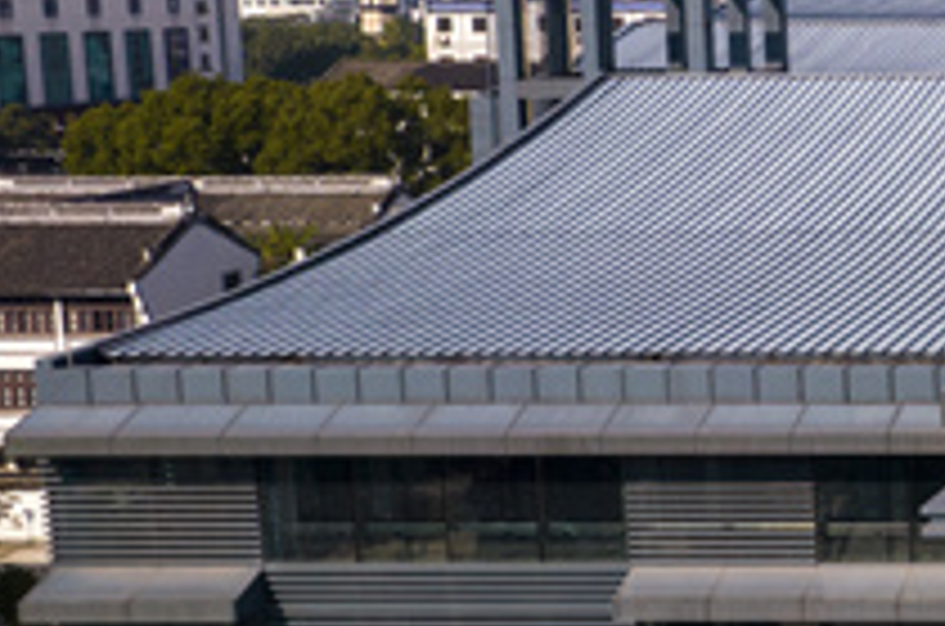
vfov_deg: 16.2
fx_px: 2200
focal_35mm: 84
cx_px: 1616
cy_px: 252
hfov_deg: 19.3
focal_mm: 8.38
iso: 100
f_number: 2.8
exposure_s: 1/2000
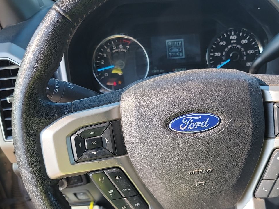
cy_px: 127
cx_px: 171
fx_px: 322
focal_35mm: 40
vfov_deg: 35.8
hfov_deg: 46.5
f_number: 1.8
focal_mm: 6.7
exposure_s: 1/119
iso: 50
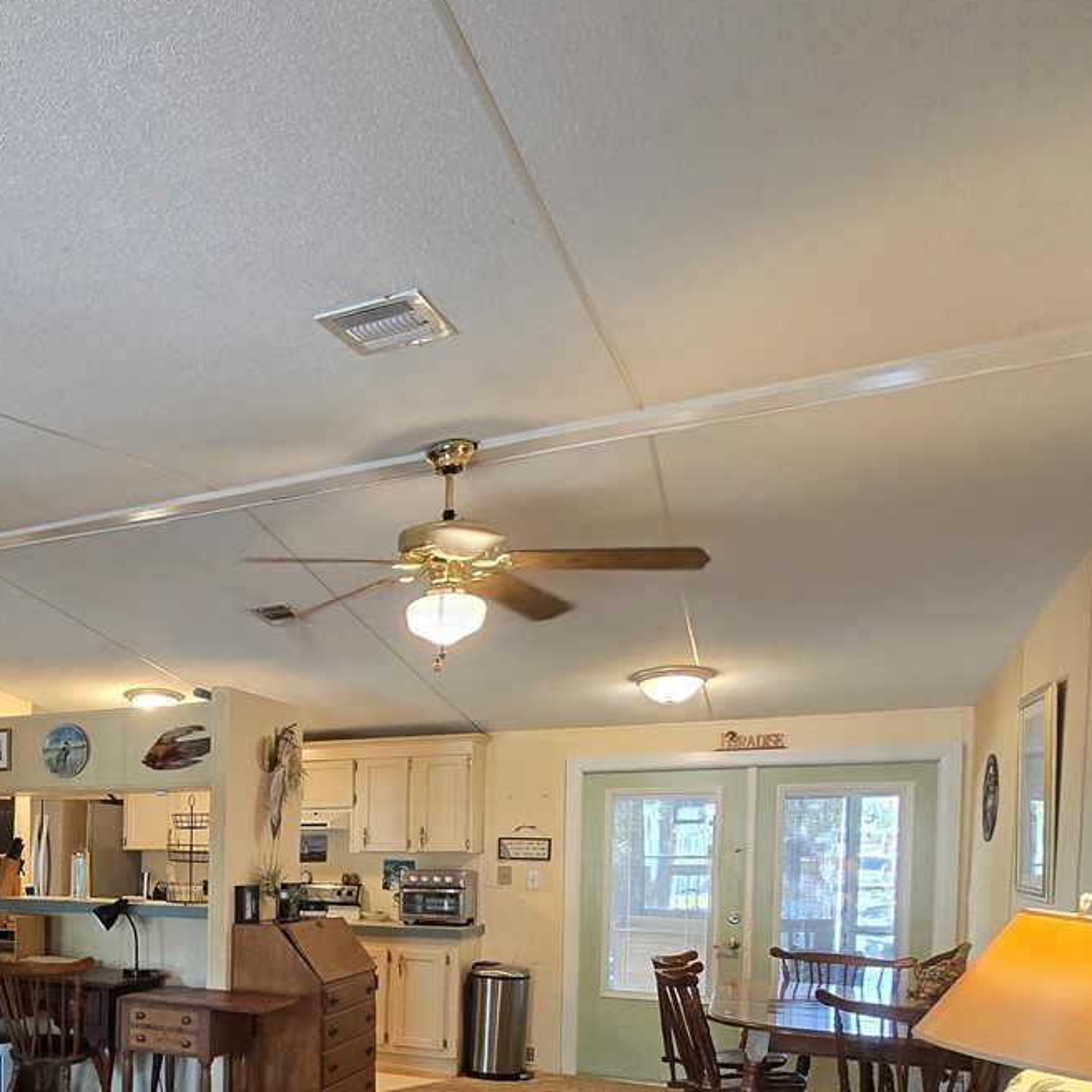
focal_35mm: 28
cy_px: 879
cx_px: 47
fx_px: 999
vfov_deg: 53.4
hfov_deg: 49.0
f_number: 2.2
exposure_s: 1/60
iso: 500
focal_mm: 2.2
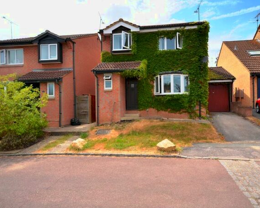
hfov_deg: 73.3
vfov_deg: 61.8
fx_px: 174
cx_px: 145
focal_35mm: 23
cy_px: 106
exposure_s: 1/250
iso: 100
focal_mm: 13
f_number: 8
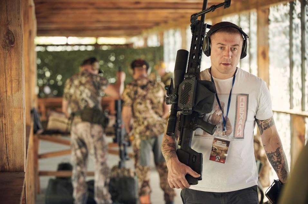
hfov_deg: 22.6
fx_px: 769
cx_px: 154
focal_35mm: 90
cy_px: 102
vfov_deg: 15.2
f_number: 2.8
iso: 500
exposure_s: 1/250
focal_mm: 90
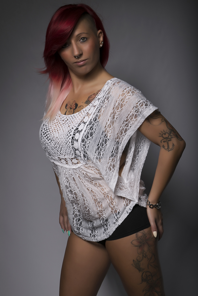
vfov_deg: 24.6
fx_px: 680
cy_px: 148
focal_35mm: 82
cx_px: 99
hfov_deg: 16.6
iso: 100
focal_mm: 55
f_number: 11
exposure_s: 1/200
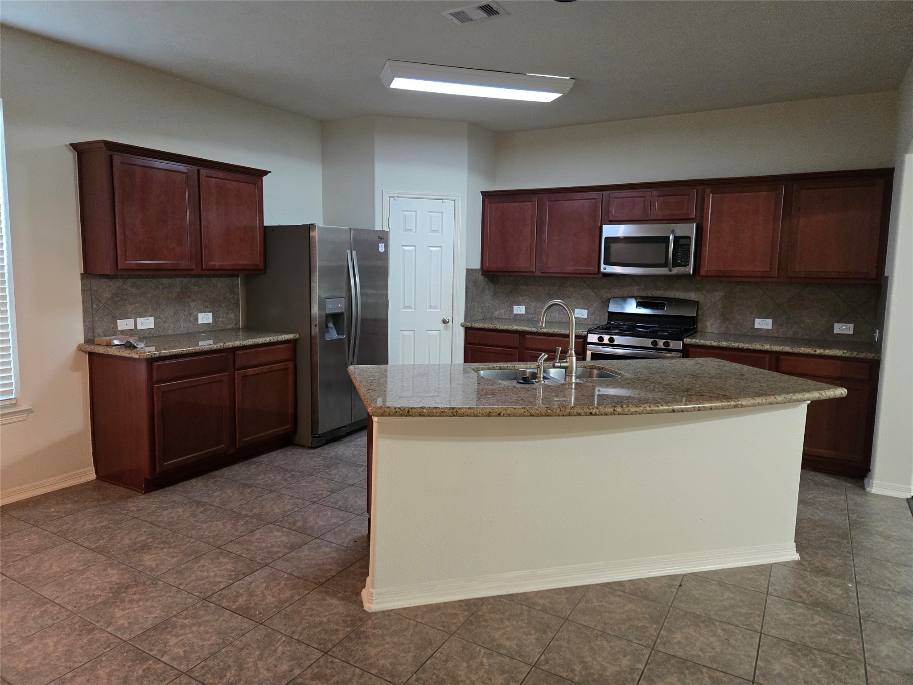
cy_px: 342
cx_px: 456
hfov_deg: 73.9
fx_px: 607
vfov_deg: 58.9
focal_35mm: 23
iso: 1000
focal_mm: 5.4
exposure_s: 1/120
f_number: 1.8
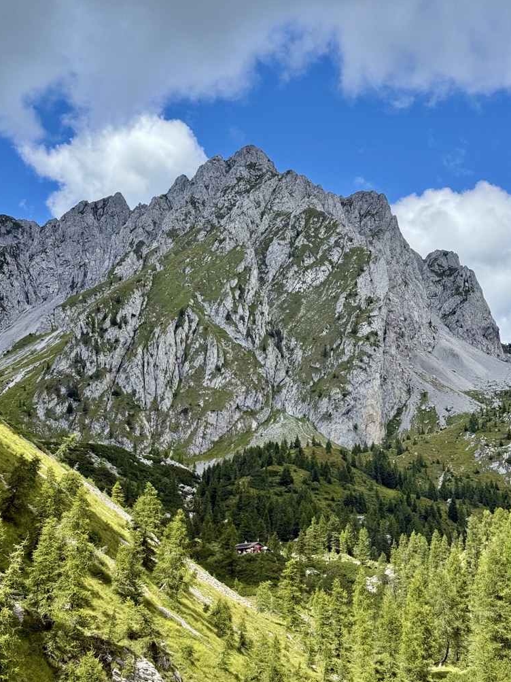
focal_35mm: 49
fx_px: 965
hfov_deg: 29.7
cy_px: 346
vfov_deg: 38.9
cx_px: 258
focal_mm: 6.76
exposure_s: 1/2273
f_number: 1.78
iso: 80
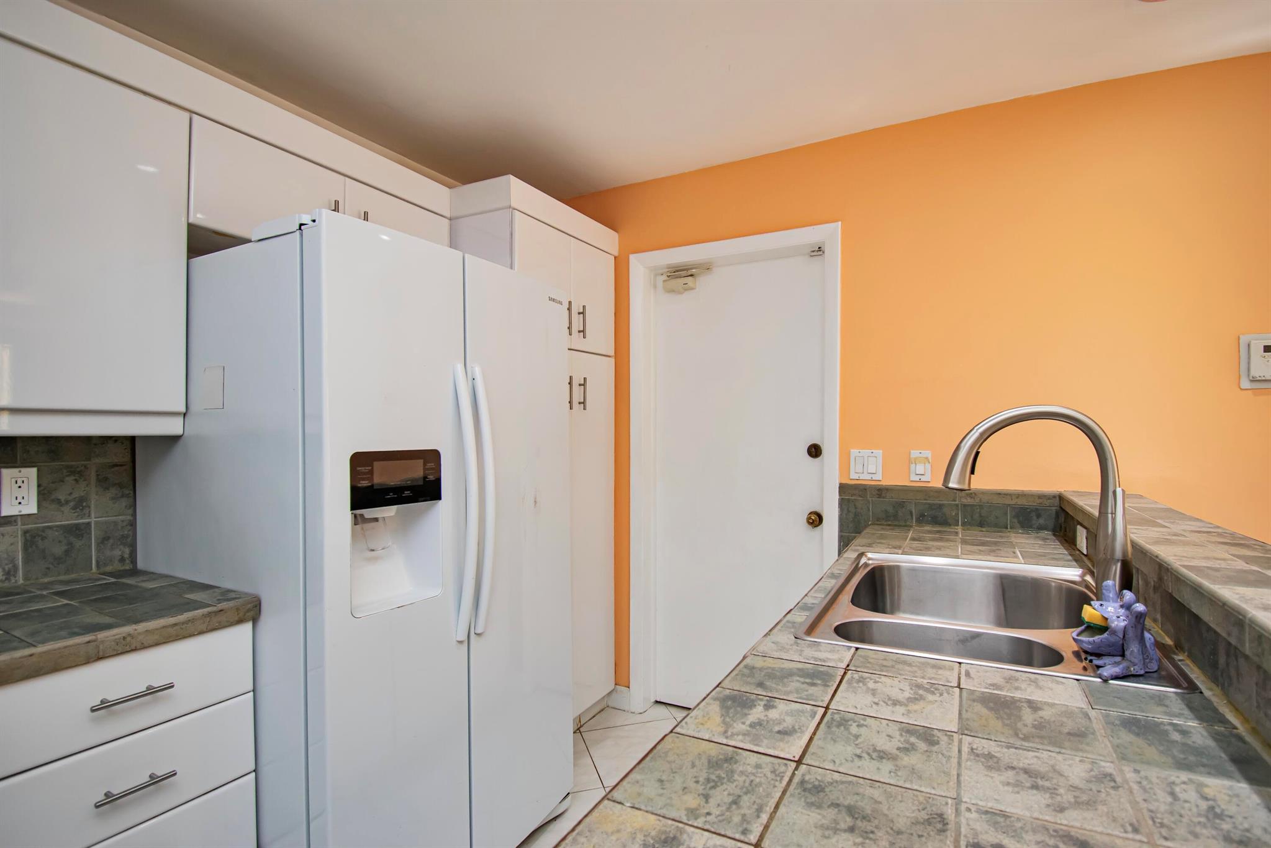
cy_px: 424
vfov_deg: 72.1
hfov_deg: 95.0
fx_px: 583
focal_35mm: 16
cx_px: 636
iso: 800
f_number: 5.6
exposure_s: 1/125
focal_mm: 11
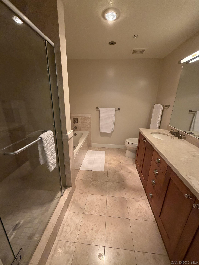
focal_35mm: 14
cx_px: 100
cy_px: 132
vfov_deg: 102.1
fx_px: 107
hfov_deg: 85.7
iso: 250
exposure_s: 1/60
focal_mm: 2.22
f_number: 2.2
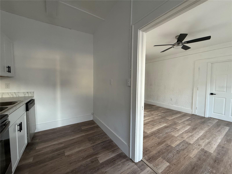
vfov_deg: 85.7
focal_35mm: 14
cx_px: 116
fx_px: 94
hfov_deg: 102.1
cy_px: 87
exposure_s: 1/98
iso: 320
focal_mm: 2.22
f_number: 2.2
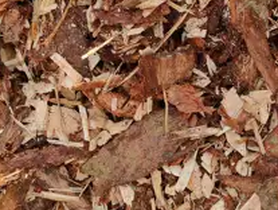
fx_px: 483
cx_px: 289
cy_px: 70
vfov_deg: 24.4
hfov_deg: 29.6
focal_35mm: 60
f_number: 1.8
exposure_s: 1/1021
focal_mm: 6.06
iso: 50
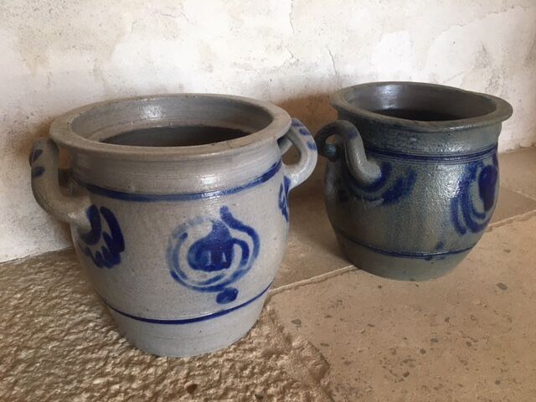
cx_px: 268
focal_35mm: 29
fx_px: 449
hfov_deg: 61.7
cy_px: 201
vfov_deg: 48.2
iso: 32
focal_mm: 4.15
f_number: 2.2
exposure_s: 1/33
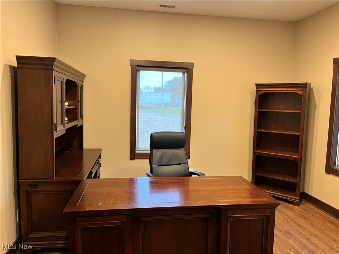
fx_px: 255
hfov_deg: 67.3
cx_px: 170
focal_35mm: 26
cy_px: 127
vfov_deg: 53.1
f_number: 1.6
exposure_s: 1/60
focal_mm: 5.1
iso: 320
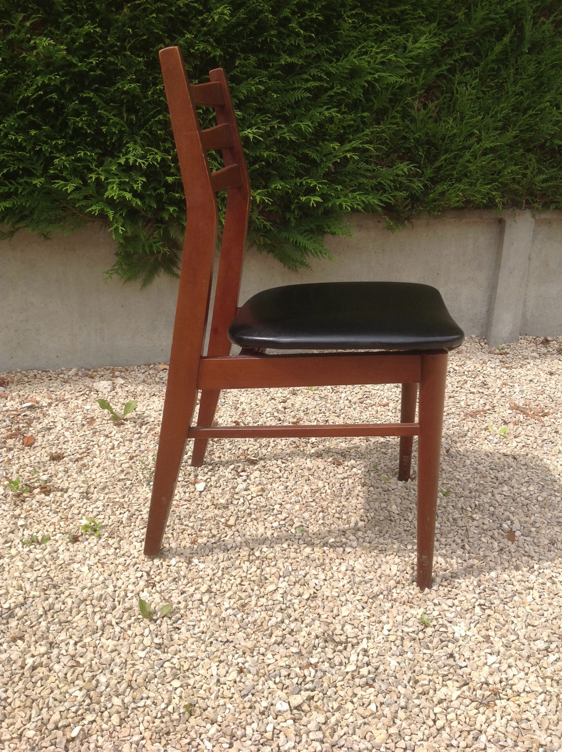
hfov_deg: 40.6
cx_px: 281
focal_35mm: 35
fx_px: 760
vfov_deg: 52.7
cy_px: 376
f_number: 2.4
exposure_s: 1/975
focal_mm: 4.28
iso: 50
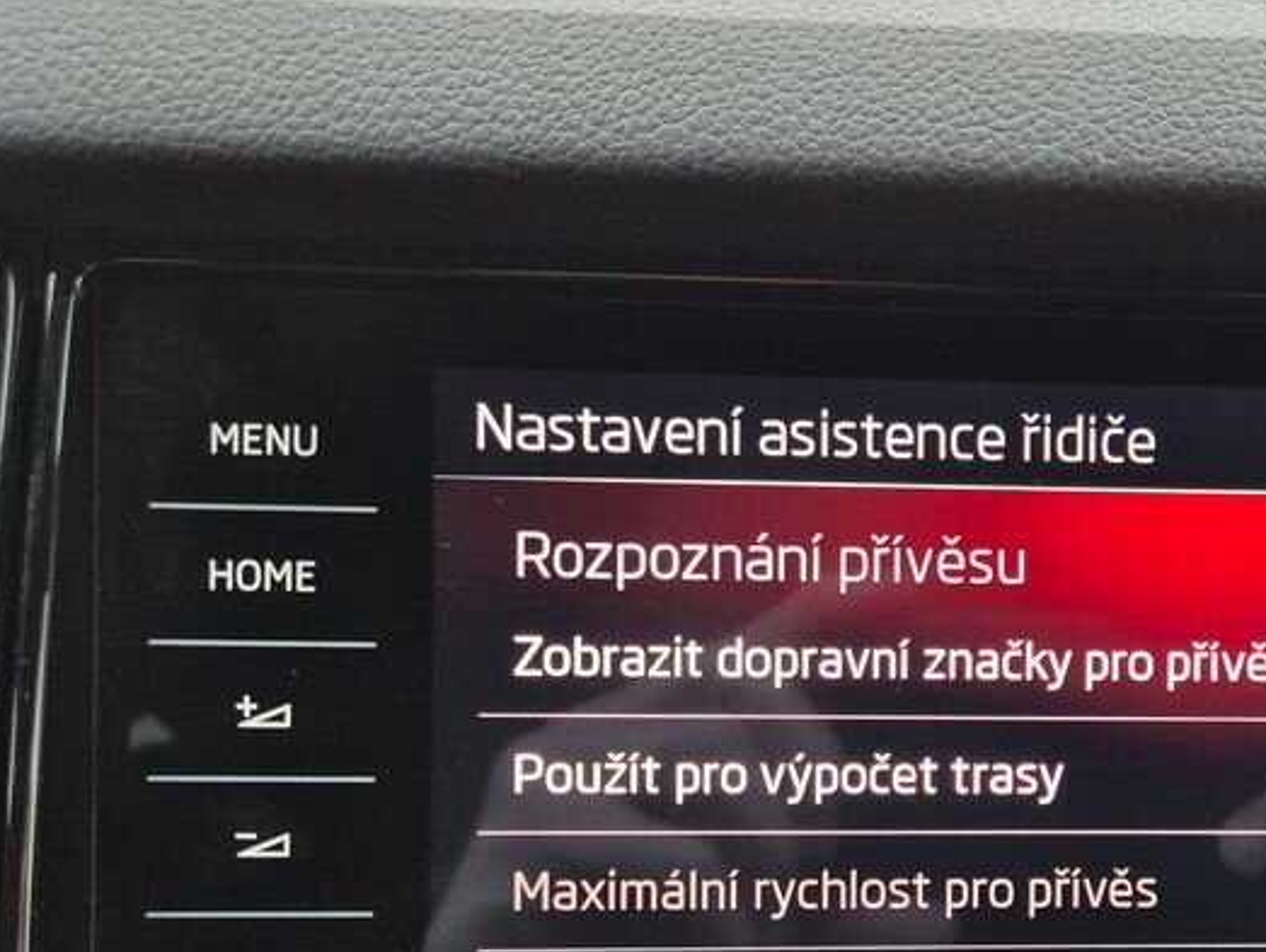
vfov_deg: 31.8
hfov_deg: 39.4
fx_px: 1647
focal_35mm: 45
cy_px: 688
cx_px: 1109
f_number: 1.8
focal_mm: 5.4
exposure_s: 1/100
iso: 640
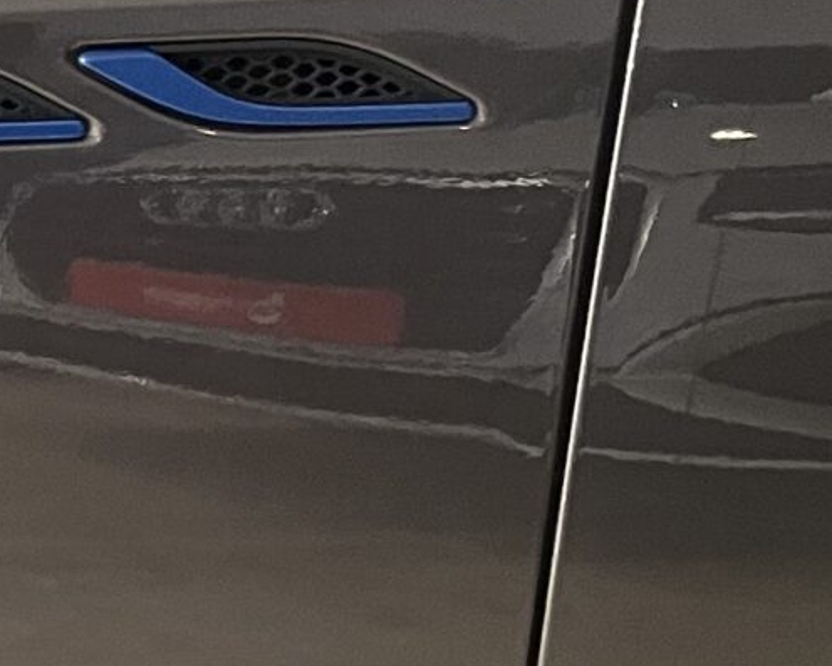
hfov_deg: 11.7
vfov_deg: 11.7
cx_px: -1231
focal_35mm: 131
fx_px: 3226
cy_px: 648
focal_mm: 5.1
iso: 125
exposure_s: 1/74
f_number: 1.6
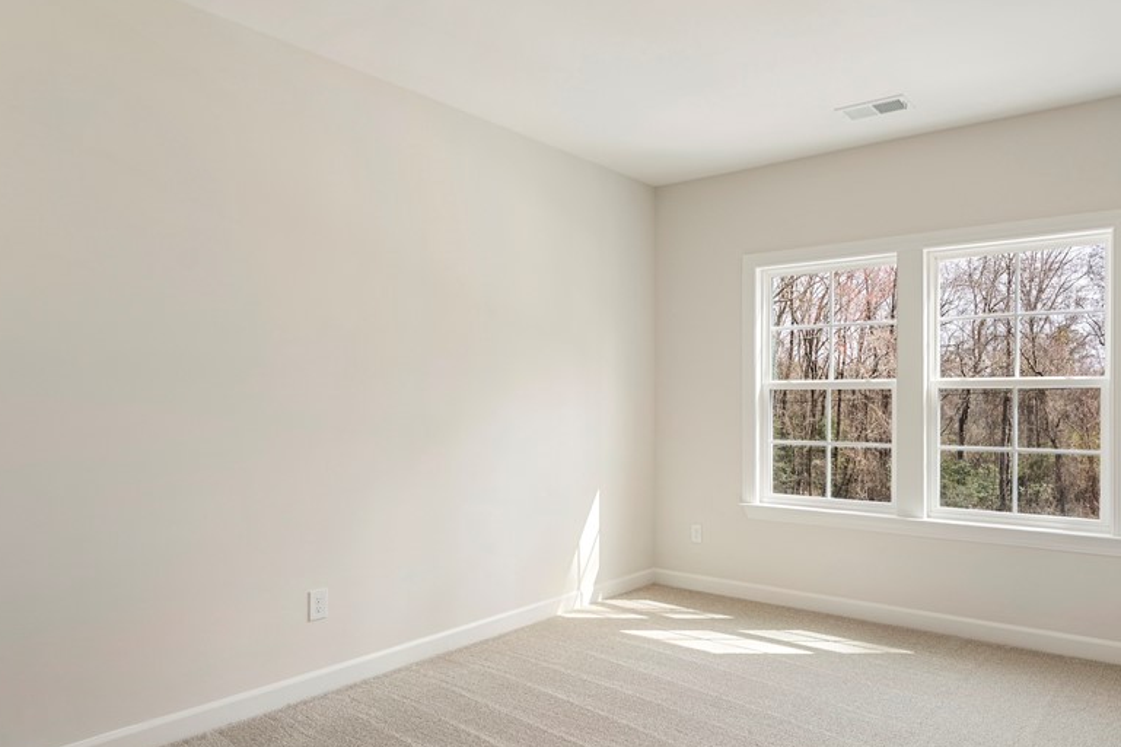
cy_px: 405
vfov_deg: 52.8
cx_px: 653
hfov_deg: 72.9
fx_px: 751
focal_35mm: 24
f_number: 6.3
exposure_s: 1/15
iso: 400
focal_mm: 17.1
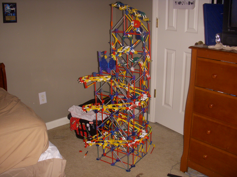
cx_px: 118
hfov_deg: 49.0
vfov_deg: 37.7
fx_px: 260
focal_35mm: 38
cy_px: 88
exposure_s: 1/80
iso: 250
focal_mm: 6.3
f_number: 3.3
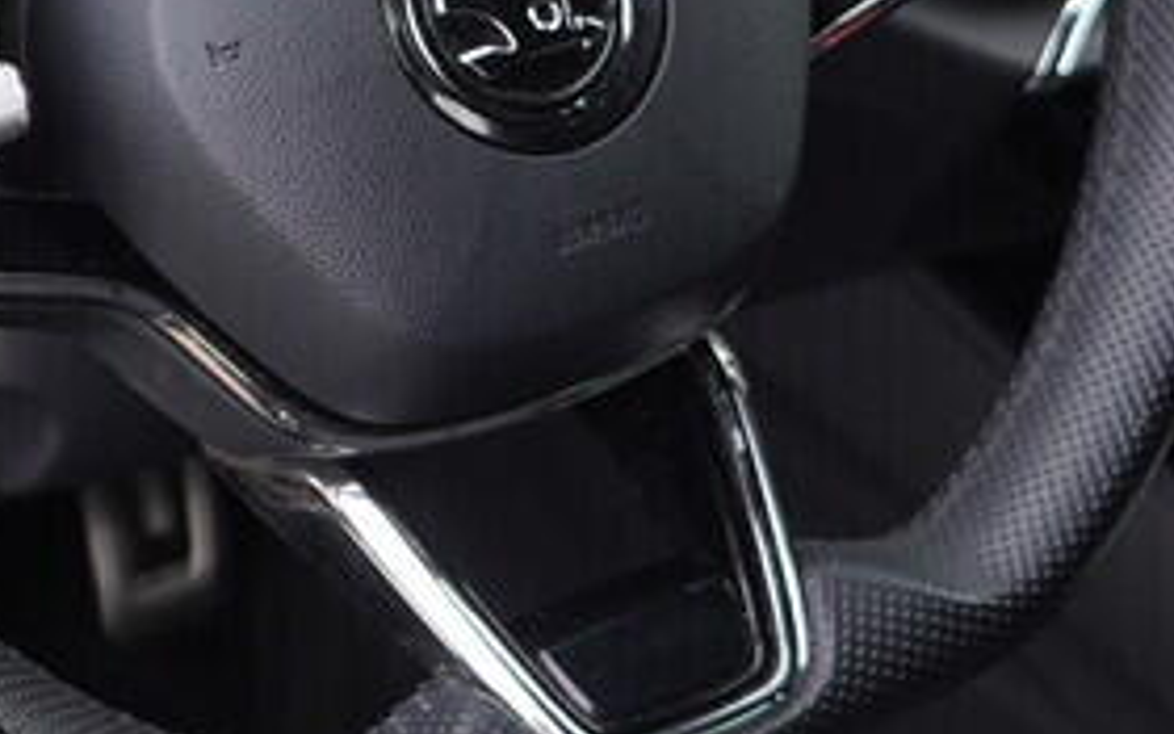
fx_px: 4287
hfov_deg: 15.5
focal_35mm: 134
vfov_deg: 9.7
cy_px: -69
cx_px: 239
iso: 160
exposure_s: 1/40
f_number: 2.8
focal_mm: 24
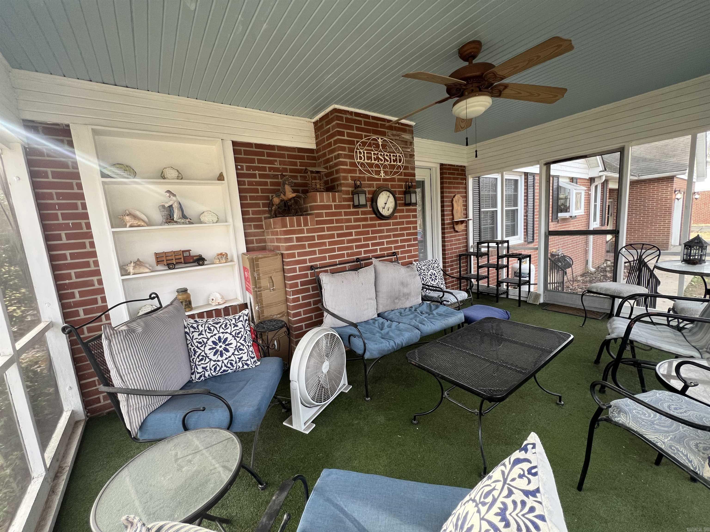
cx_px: 355
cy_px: 266
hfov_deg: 106.2
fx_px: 267
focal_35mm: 13
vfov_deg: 89.9
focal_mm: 1.57
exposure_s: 1/99
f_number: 1.8
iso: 100
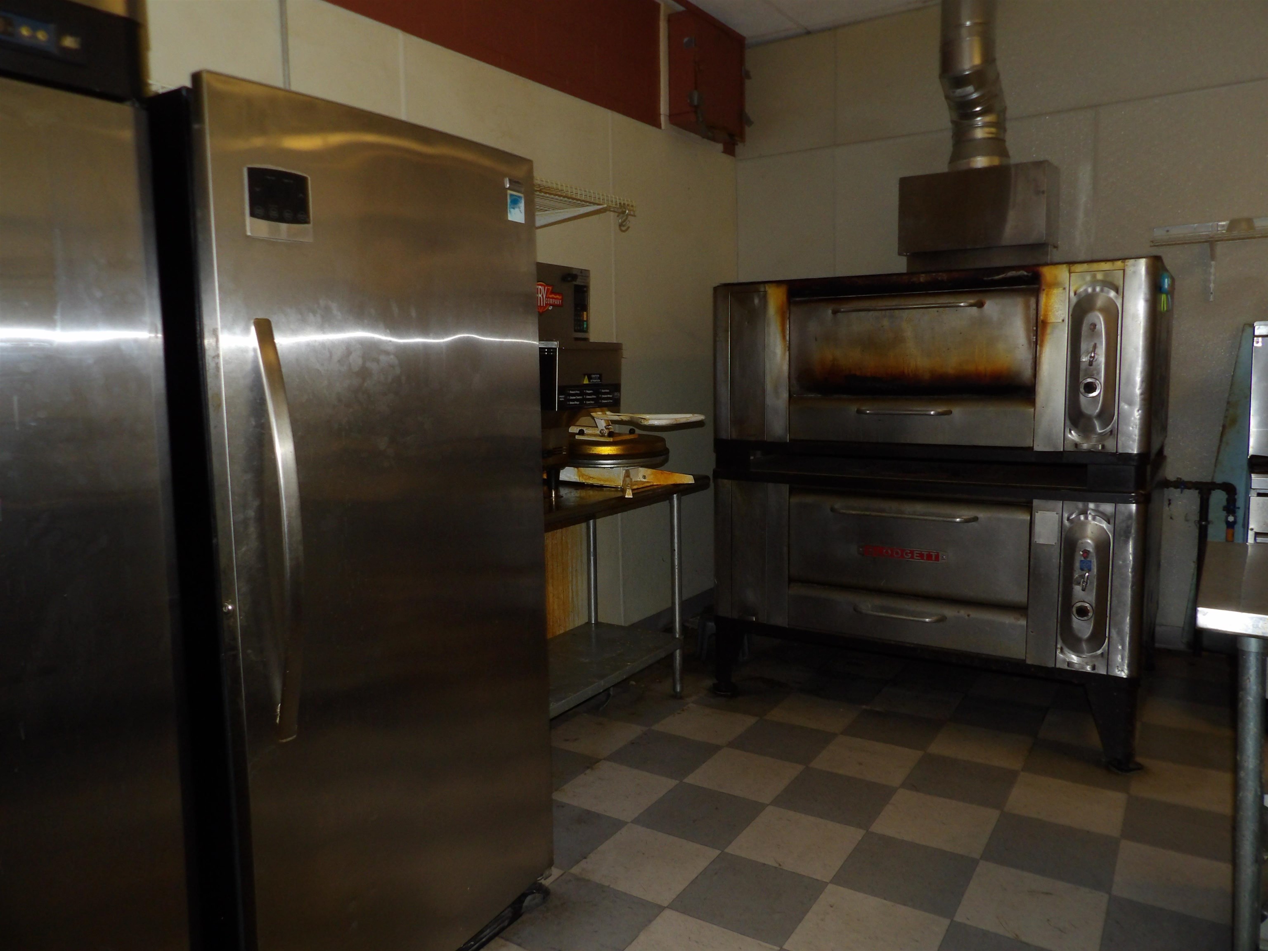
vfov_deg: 56.8
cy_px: 476
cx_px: 634
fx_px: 879
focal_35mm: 24
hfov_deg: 71.6
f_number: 3.2
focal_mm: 4.3
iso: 200
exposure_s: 1/17
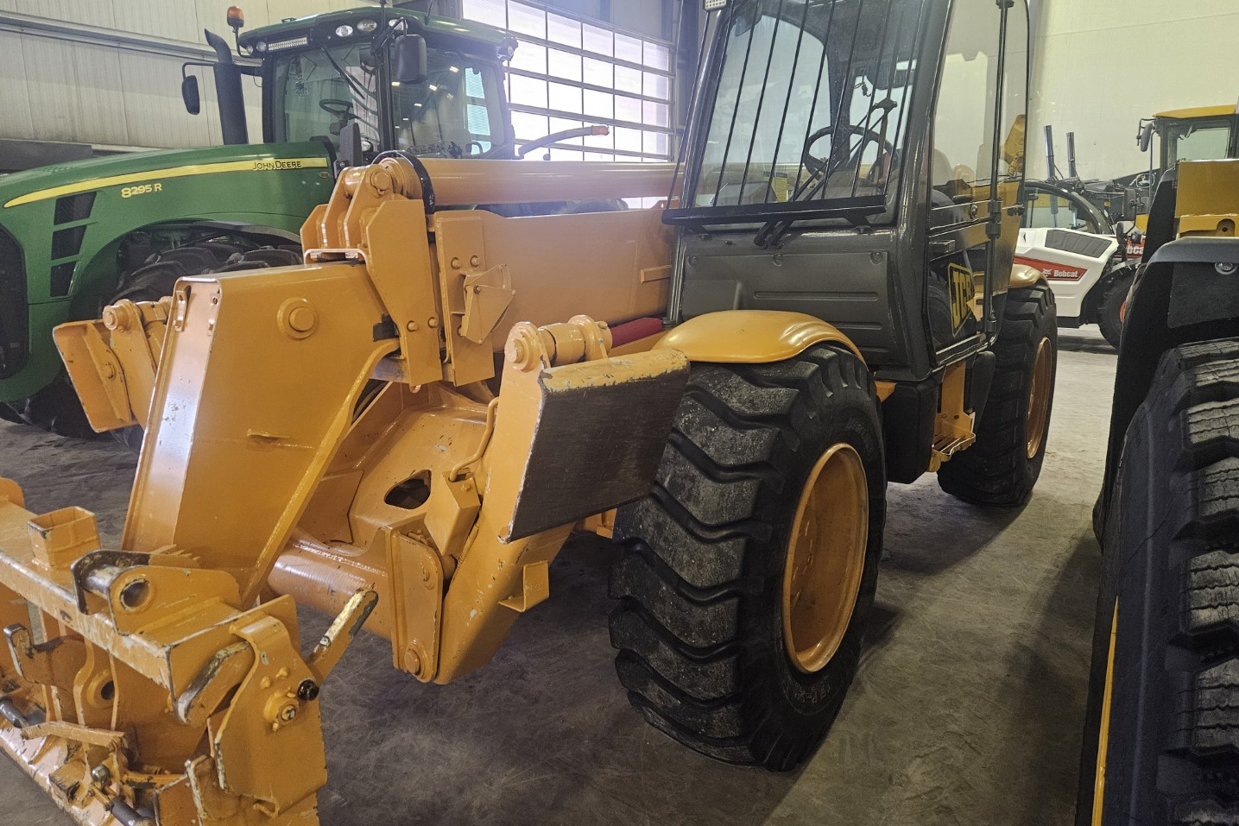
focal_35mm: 24
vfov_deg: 53.1
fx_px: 826
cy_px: 375
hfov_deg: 73.7
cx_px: 621
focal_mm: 5.4
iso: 800
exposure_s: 1/120
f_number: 1.8
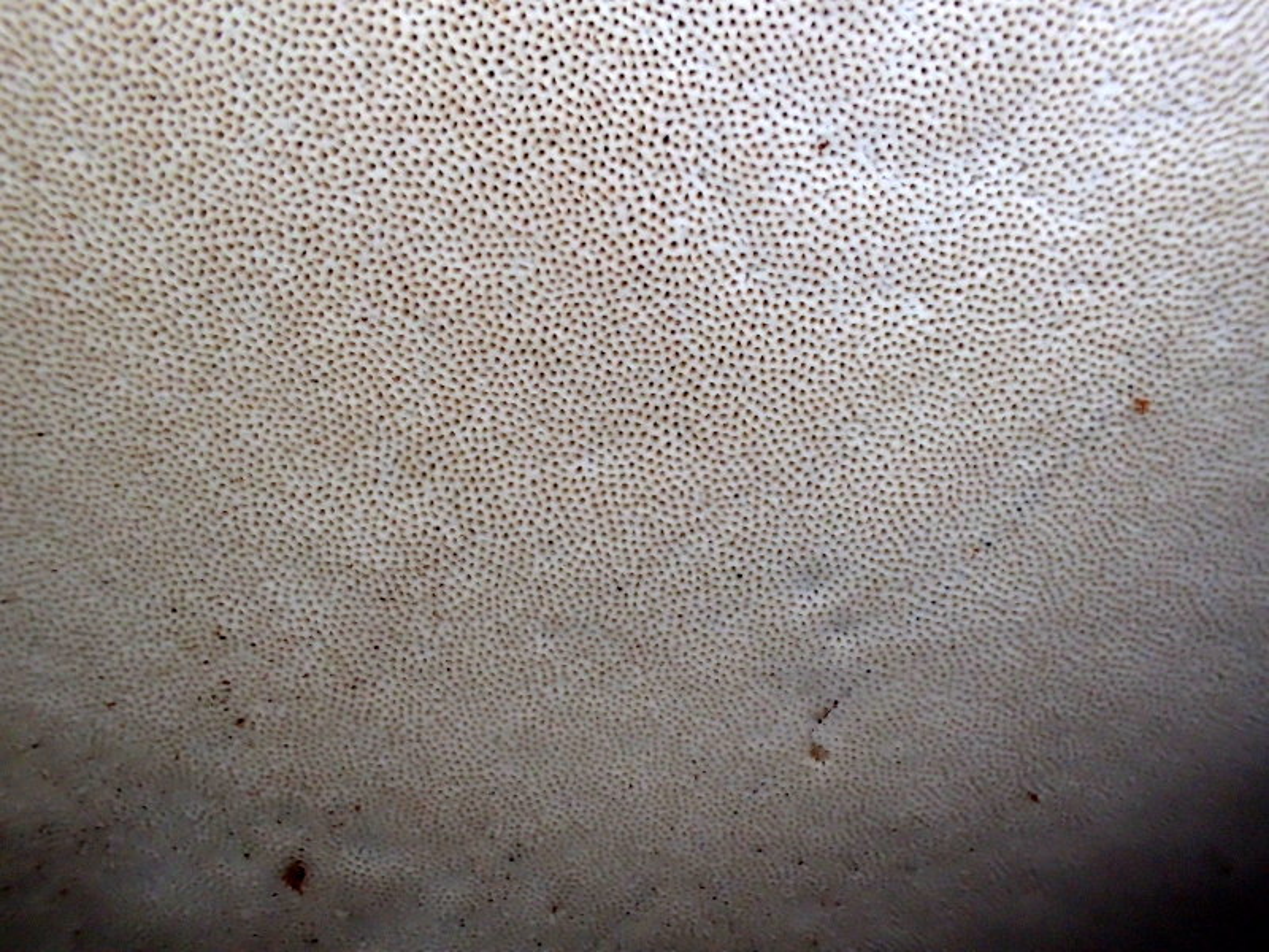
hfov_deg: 60.0
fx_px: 1100
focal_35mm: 30
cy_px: 476
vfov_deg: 46.8
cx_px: 634
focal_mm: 5.5
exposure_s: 1/125
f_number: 3.2
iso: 500
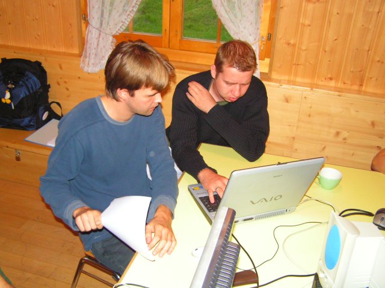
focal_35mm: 38
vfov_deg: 37.7
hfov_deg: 49.0
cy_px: 144
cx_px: 192
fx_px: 423
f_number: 2.8
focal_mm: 6.3
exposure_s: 1/40
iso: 200
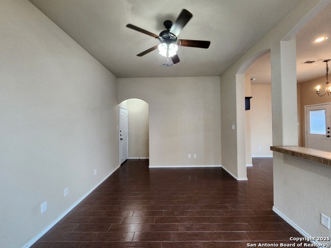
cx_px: 166
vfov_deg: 89.9
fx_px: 124
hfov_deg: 106.2
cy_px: 124
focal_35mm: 13
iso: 320
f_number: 2.2
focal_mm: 2.2
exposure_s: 1/60
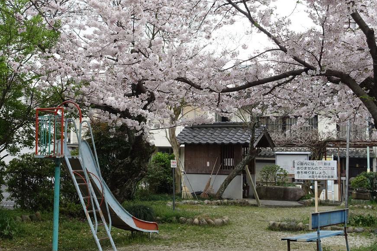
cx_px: 135
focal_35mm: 62
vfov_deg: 21.9
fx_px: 649
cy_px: 95
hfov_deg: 32.2
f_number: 4
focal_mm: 16.39
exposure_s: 1/200
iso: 320
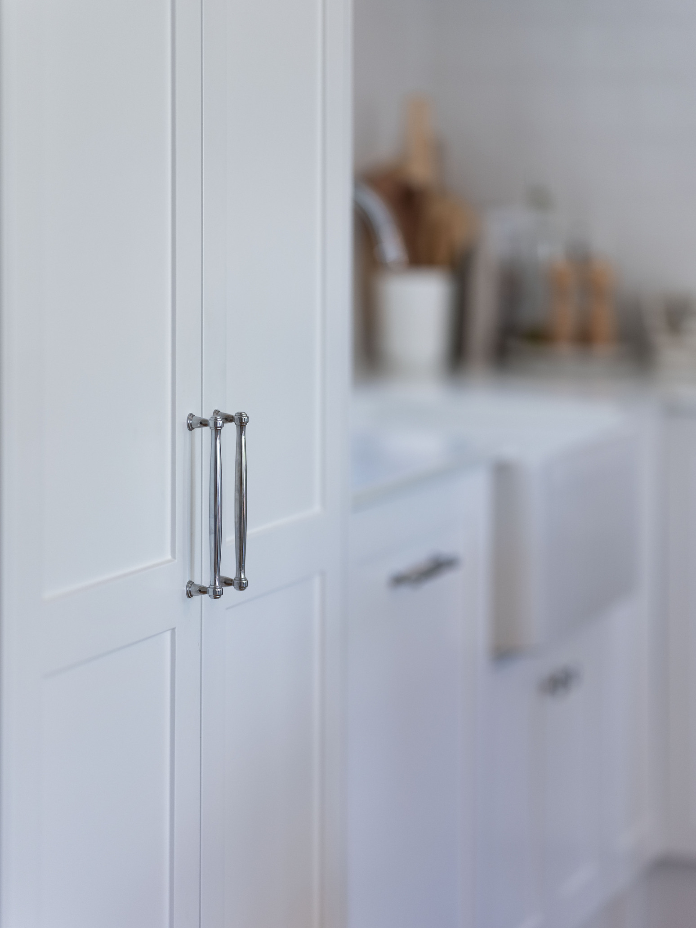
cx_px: 348
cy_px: 464
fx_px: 2869
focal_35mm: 107
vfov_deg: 18.4
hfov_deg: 13.8
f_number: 1.8
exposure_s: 1/250
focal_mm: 135
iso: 400
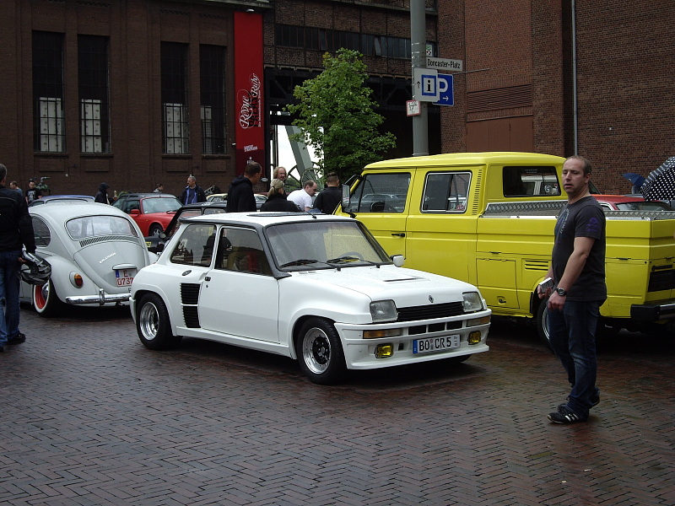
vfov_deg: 26.6
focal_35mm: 55
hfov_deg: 34.9
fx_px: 1072
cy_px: 253
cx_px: 338
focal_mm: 11.5
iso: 100
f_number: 3.4
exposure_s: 1/200
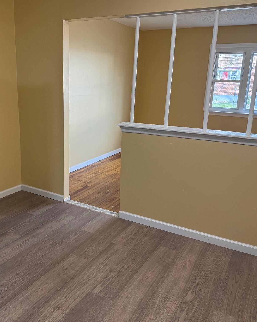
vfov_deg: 55.7
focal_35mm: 32
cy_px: 158
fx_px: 304
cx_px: 95
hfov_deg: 45.4
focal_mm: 6.76
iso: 320
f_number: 1.78
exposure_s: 1/120
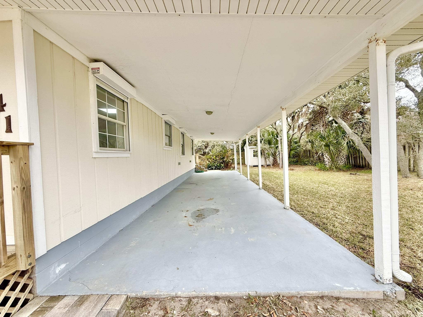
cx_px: 212
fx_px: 171
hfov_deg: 102.1
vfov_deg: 85.7
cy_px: 158
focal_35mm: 14
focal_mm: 2.22
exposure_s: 1/191
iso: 50
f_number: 2.2
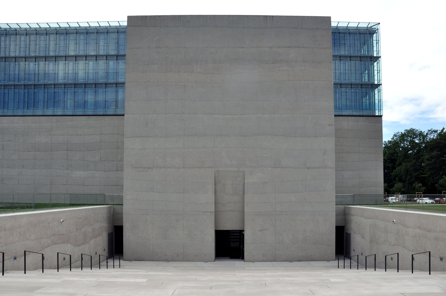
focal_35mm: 27
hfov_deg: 67.4
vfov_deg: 47.8
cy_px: 148
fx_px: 334
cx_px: 223
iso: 200
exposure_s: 1/400
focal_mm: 18
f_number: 10
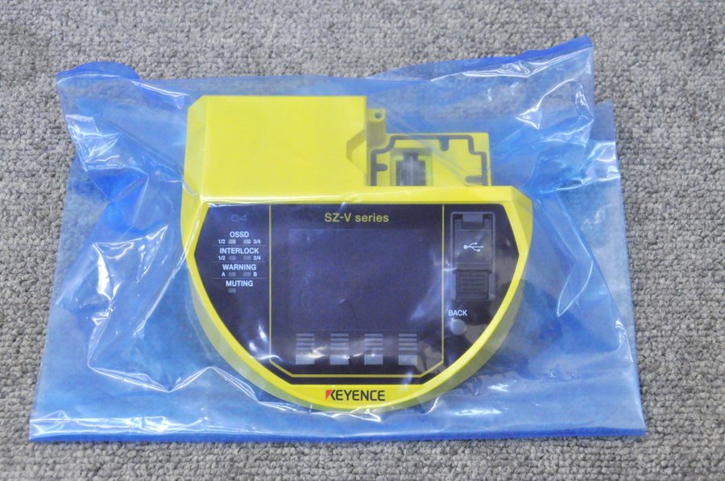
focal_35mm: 78
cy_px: 240
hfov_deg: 26.0
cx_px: 362
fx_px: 1569
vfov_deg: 17.5
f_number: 10
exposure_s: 1/100
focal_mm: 52
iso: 3200
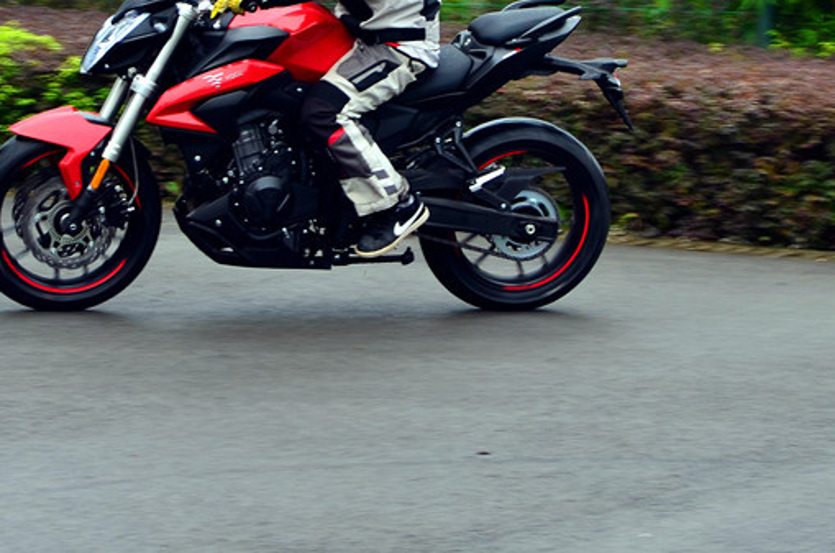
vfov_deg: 9.0
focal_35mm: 151
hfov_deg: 13.6
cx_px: 407
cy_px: 21
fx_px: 3495
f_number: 7.1
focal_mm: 50
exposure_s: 1/125
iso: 160
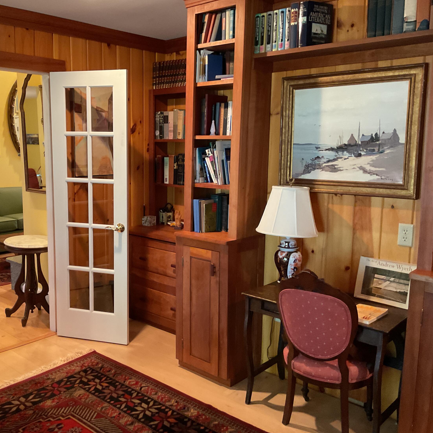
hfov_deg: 46.6
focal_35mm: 35
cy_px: 219
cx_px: 153
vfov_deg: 47.2
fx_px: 495
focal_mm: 3
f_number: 1.8
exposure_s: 1/40
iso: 250
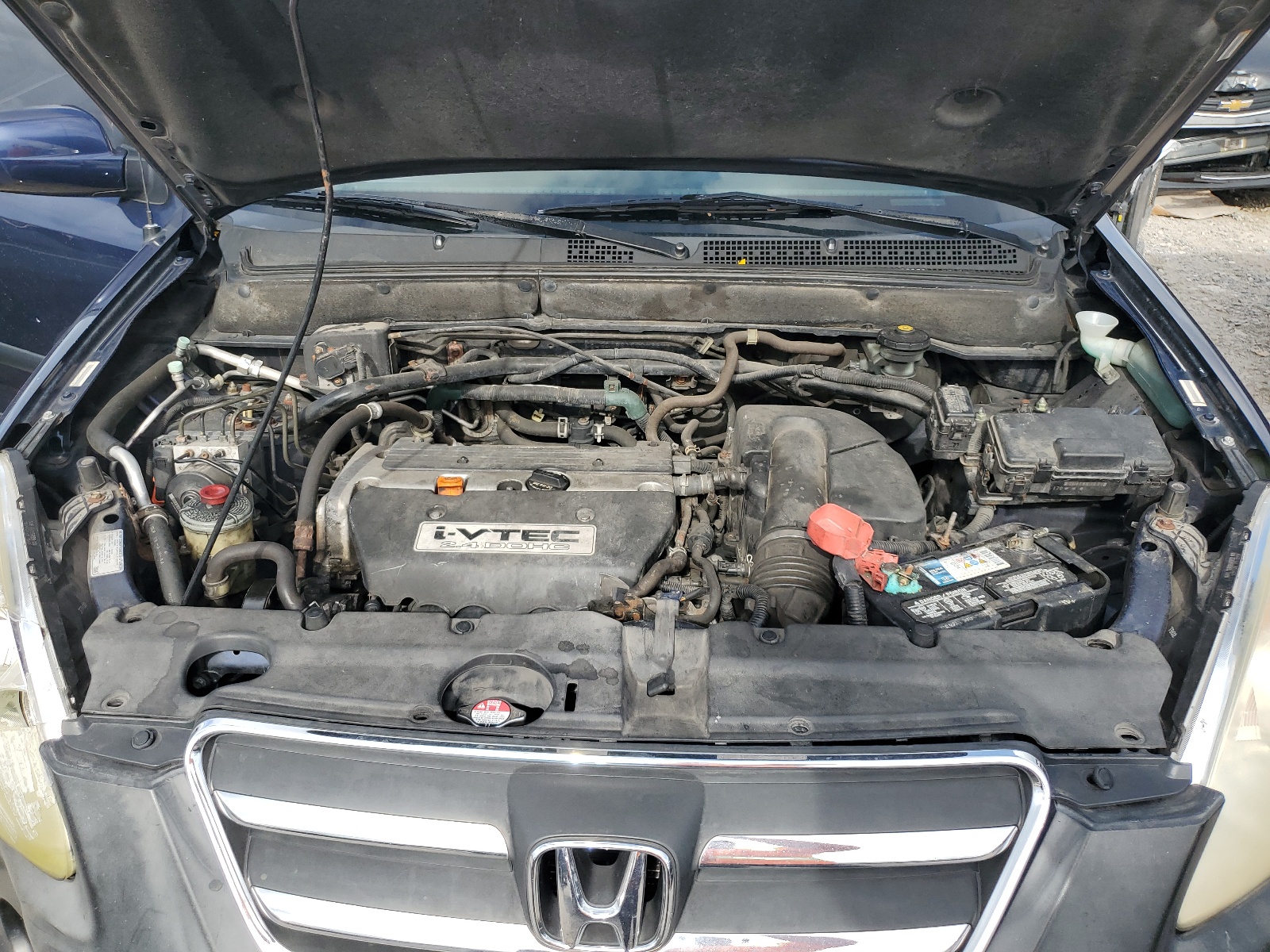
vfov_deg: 53.1
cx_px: 635
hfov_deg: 67.3
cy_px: 476
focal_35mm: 26
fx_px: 954
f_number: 1.5
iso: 50
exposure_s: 1/909
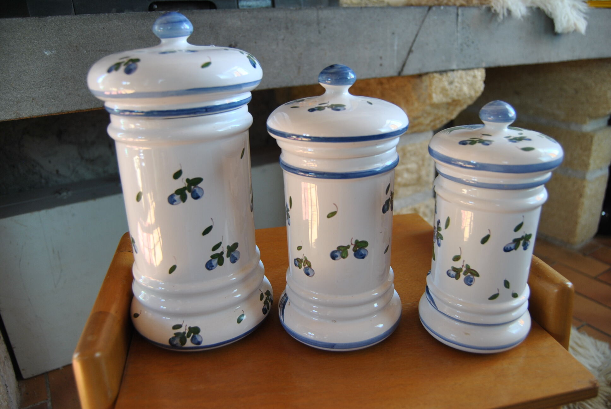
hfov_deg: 67.3
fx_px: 459
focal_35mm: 27
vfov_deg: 48.0
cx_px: 306
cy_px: 204
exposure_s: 1/40
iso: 200
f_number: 3.5
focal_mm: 18
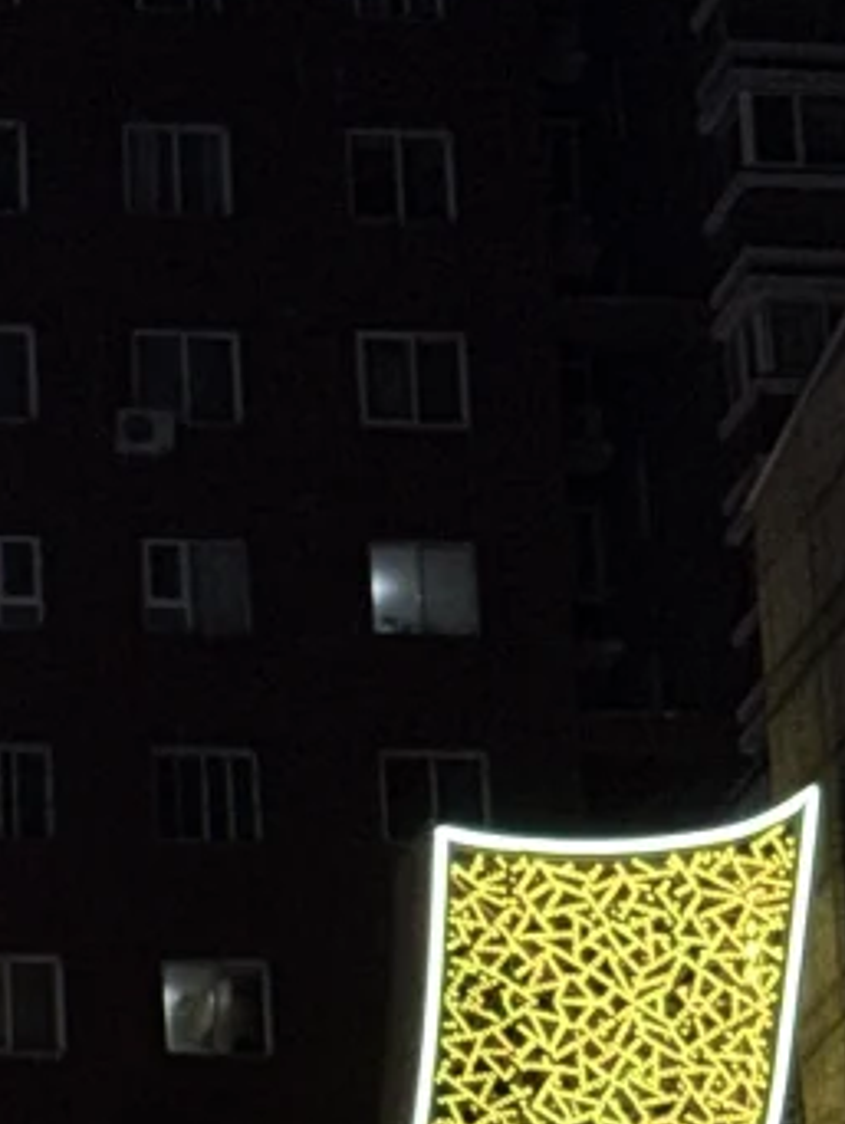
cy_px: 2133
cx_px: -891
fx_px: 6566
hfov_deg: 7.1
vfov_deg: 9.3
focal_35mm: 202
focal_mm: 6.76
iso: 80
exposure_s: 1/100
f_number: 1.78
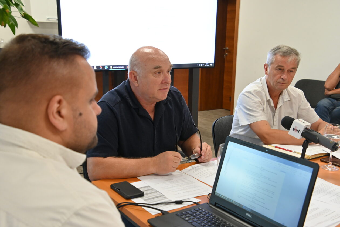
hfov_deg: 45.0
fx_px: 411
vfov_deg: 30.8
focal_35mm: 44
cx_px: 170
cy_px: 114
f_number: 5
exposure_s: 1/125
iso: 1250
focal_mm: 29
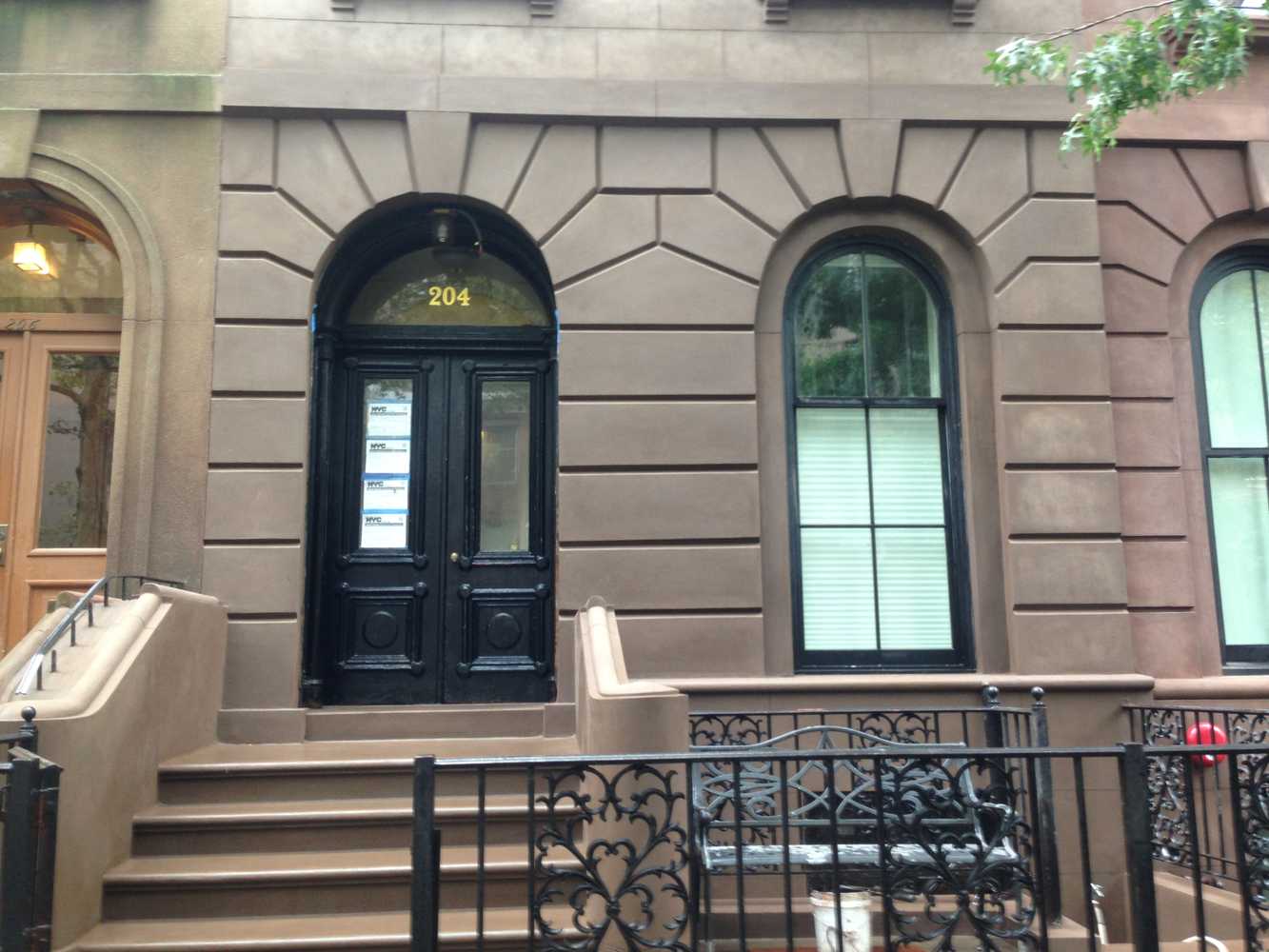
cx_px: 634
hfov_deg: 55.3
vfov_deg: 43.0
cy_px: 476
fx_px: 1210
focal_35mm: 33
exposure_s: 1/20
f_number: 2.4
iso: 80
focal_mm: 4.13
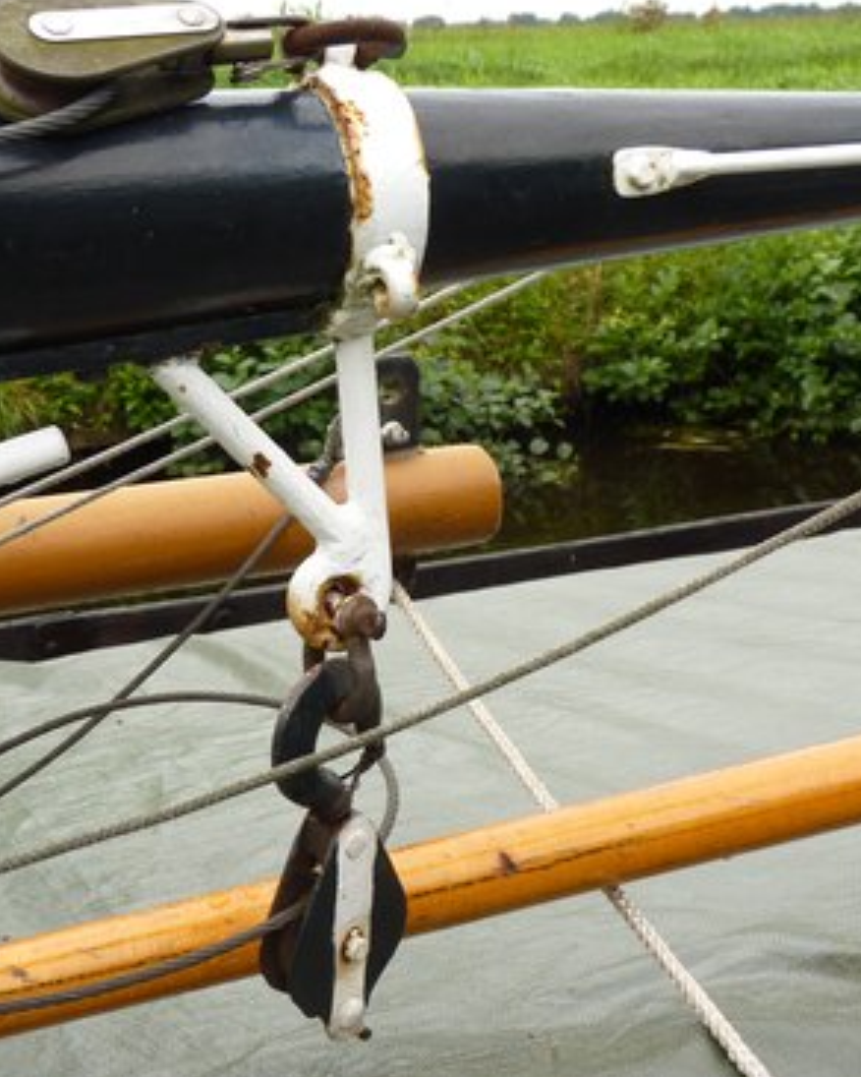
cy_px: 536
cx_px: 293
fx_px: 1688
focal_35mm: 53
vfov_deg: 35.4
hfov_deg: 28.4
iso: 160
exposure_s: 1/250
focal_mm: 7.1
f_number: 4
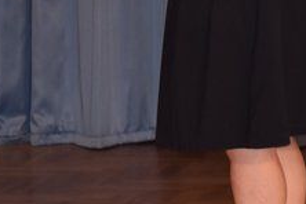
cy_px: -236
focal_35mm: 324
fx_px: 2754
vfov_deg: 4.2
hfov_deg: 6.4
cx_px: 229
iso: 500
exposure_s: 1/80
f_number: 5.3
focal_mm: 48
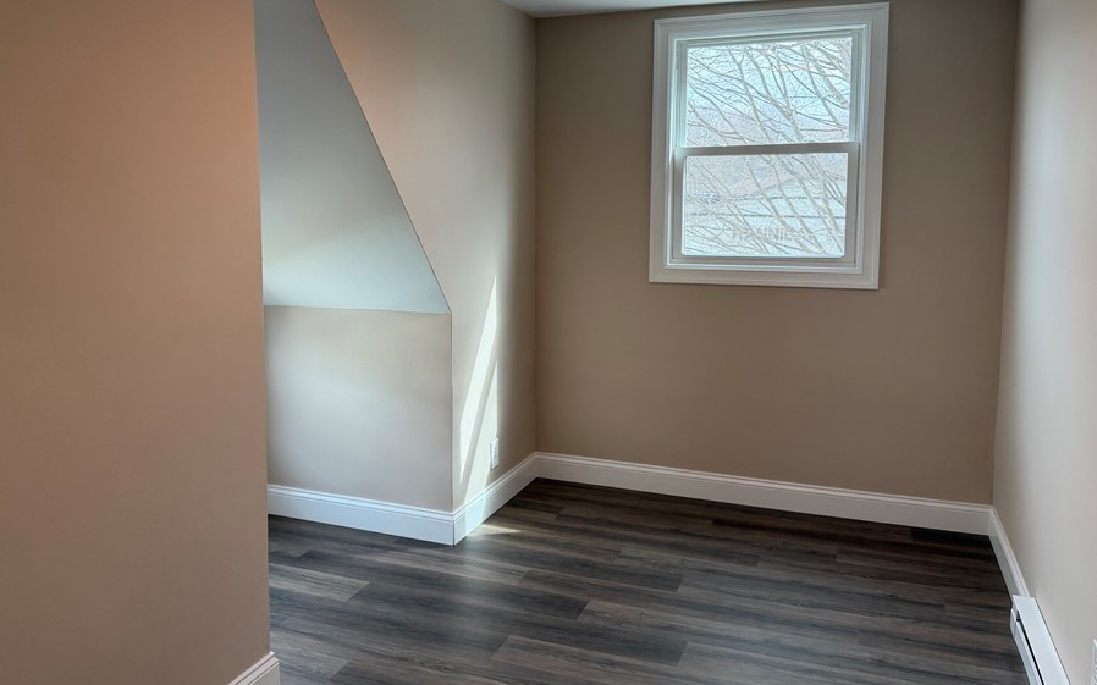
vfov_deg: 43.0
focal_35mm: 29
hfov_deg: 64.6
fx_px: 867
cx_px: 525
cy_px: 282
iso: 160
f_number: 1.78
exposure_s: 1/220
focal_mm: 6.76
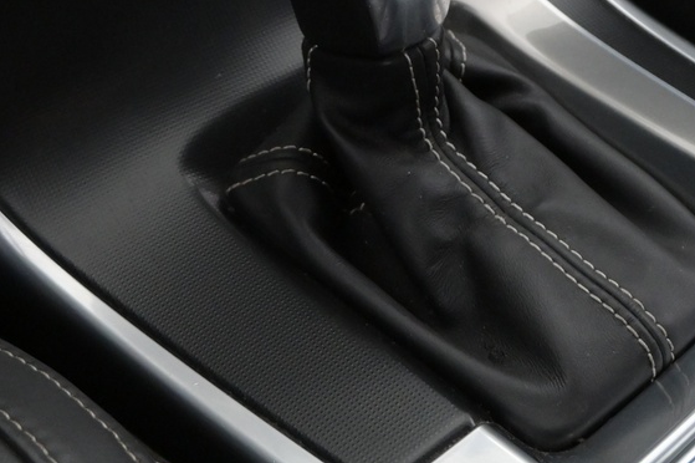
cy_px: -87
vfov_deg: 14.8
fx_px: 1720
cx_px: 408
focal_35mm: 89
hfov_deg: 22.8
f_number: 3.8
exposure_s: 1/50
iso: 2500
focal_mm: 20.5
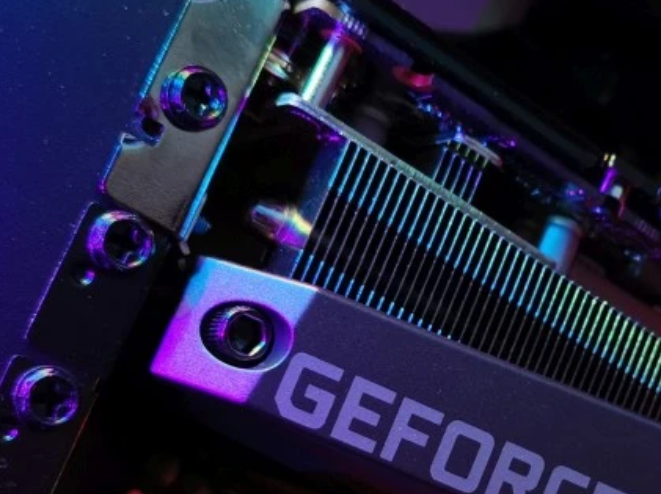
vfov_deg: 18.7
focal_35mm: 78
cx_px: 504
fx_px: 1488
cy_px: 392
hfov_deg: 24.7
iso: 160
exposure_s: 1/50
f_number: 1.6
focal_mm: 5.56
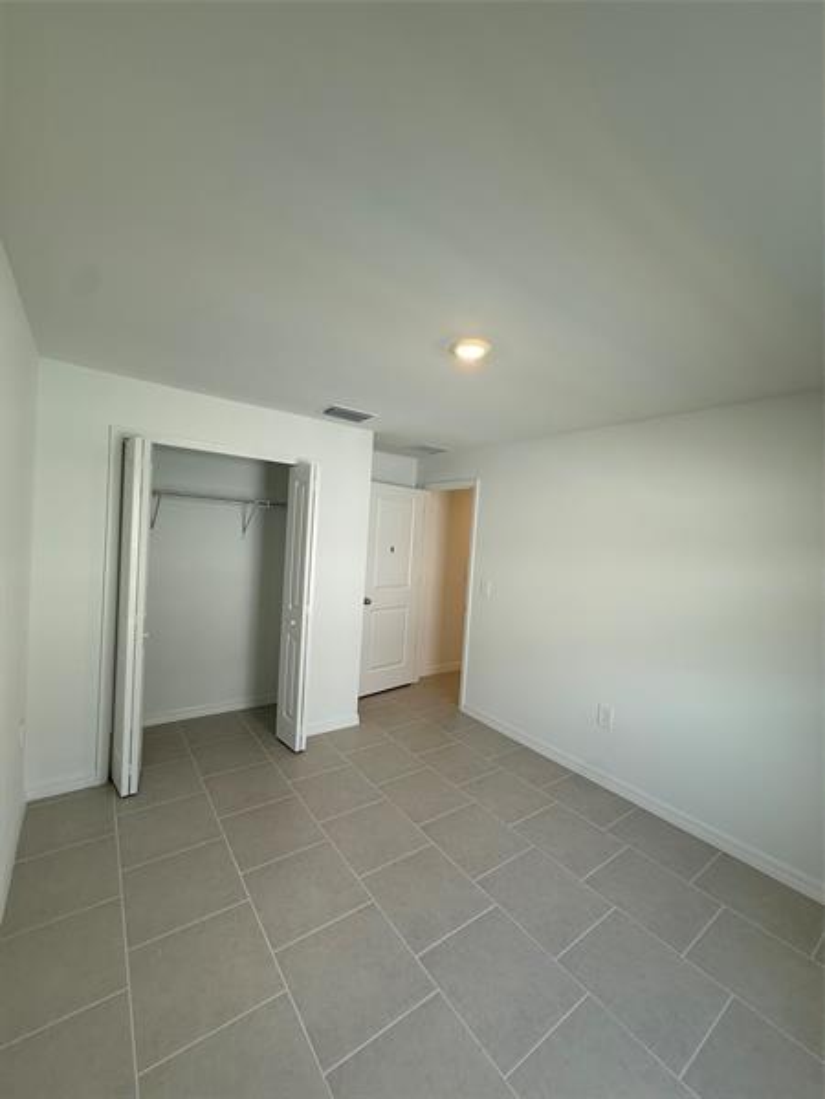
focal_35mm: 14
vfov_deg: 102.1
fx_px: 445
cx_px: 412
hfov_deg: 85.7
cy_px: 550
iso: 80
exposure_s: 1/120
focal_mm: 2.22
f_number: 2.2
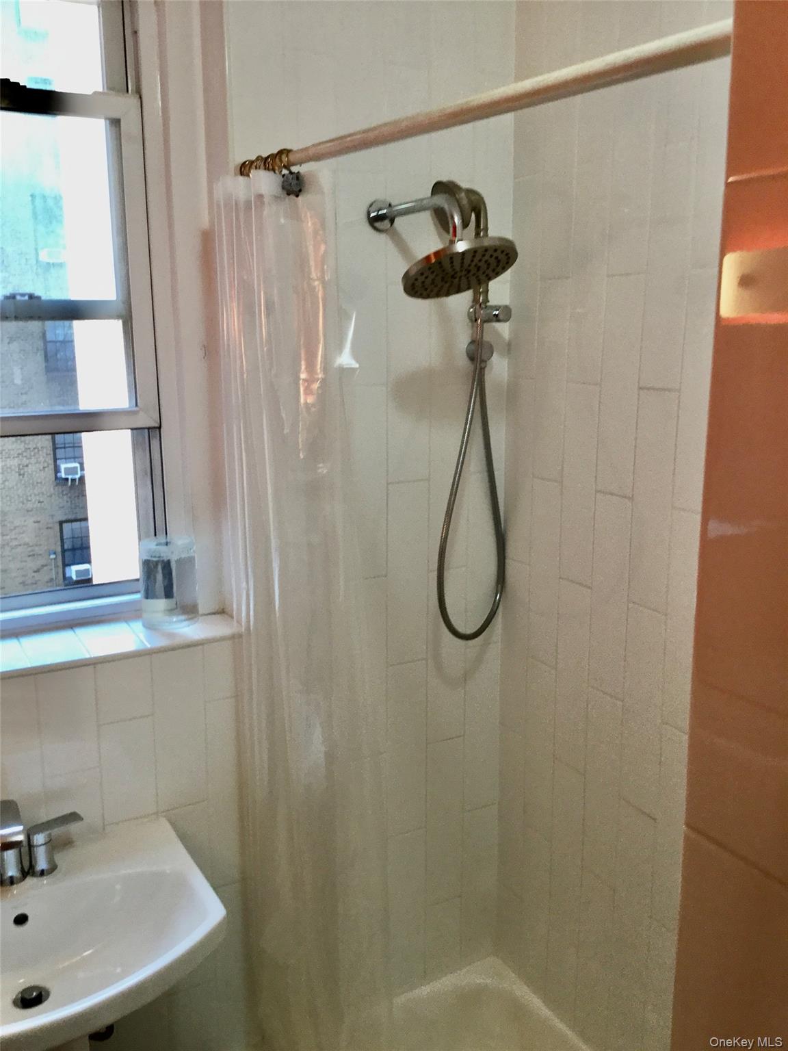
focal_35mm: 31
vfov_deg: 58.4
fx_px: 941
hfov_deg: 45.4
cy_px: 526
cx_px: 394
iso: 25
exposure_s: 1/30
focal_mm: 3.3
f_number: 2.4
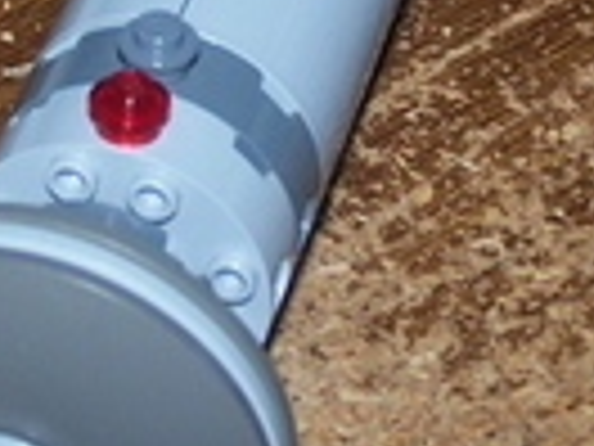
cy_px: -133
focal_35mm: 249
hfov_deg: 8.0
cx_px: 288
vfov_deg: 5.9
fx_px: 4273
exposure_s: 1/60
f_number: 3.2
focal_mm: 11.5
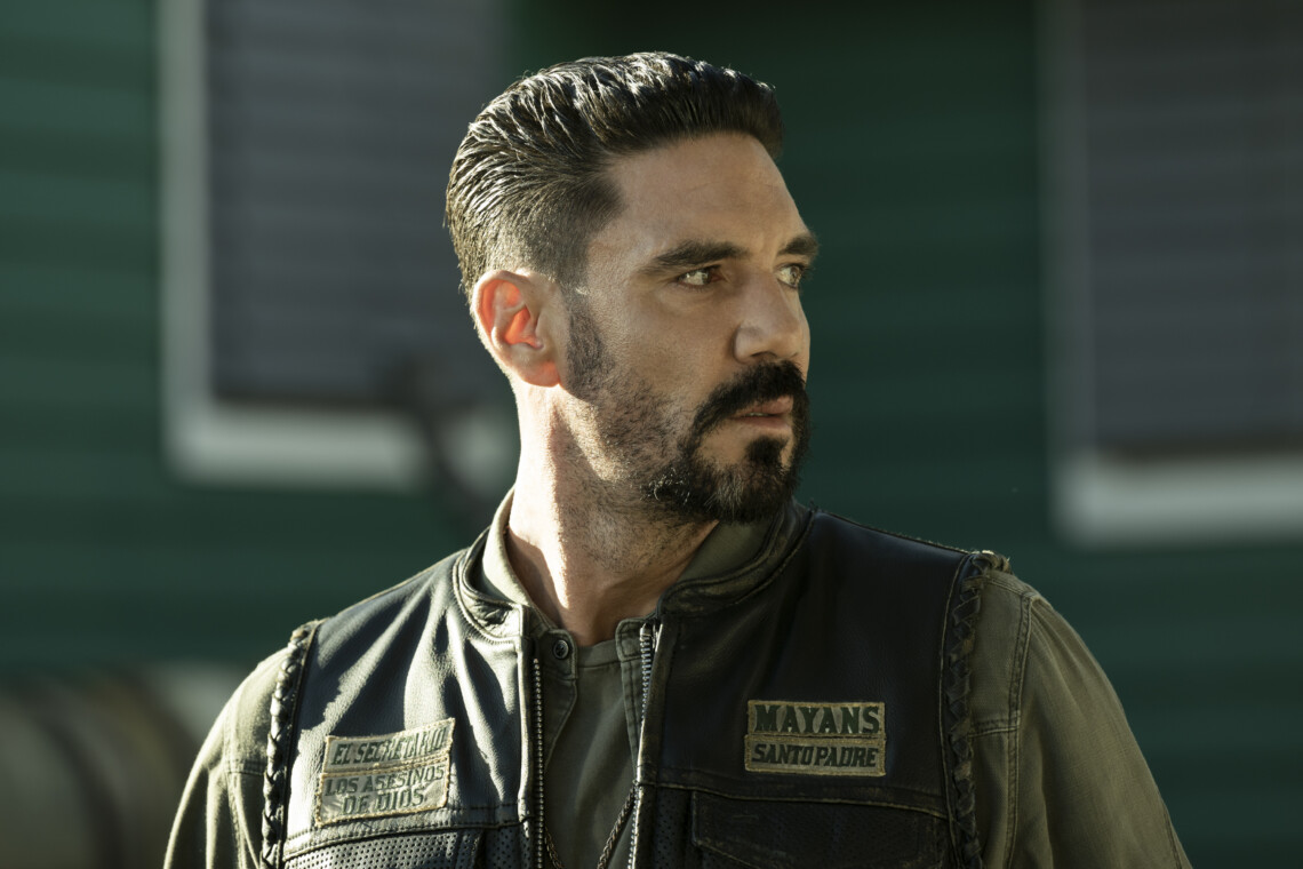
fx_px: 7238
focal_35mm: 200
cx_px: 652
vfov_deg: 6.9
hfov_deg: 10.3
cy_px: 434
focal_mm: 200
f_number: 4.5
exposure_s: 1/400
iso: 200
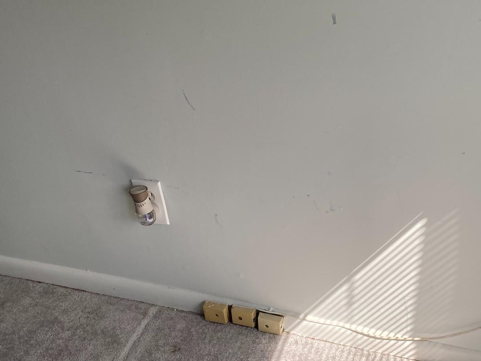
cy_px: 259
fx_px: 681
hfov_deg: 38.6
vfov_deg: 29.3
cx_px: 312
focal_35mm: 49
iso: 32
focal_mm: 4.25
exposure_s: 1/145
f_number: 1.8
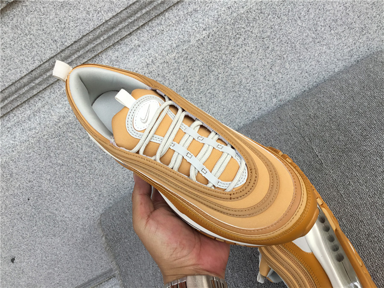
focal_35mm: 31
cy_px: 144
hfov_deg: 58.4
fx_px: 344
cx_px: 192
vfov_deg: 45.4
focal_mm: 3.3
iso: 25
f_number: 2.4
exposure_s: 1/637
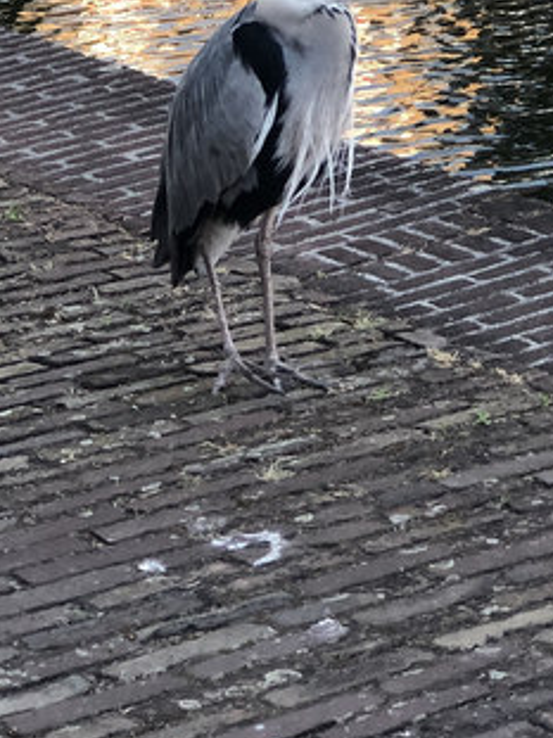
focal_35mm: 171
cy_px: -83
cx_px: 316
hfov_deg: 8.7
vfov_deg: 11.4
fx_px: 3645
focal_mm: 6.6
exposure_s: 1/120
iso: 160
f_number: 2.8
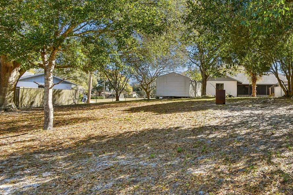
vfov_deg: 47.8
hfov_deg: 58.5
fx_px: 220
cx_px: 259
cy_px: 89
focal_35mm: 27
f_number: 7.1
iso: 100
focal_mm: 10
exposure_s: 1/80
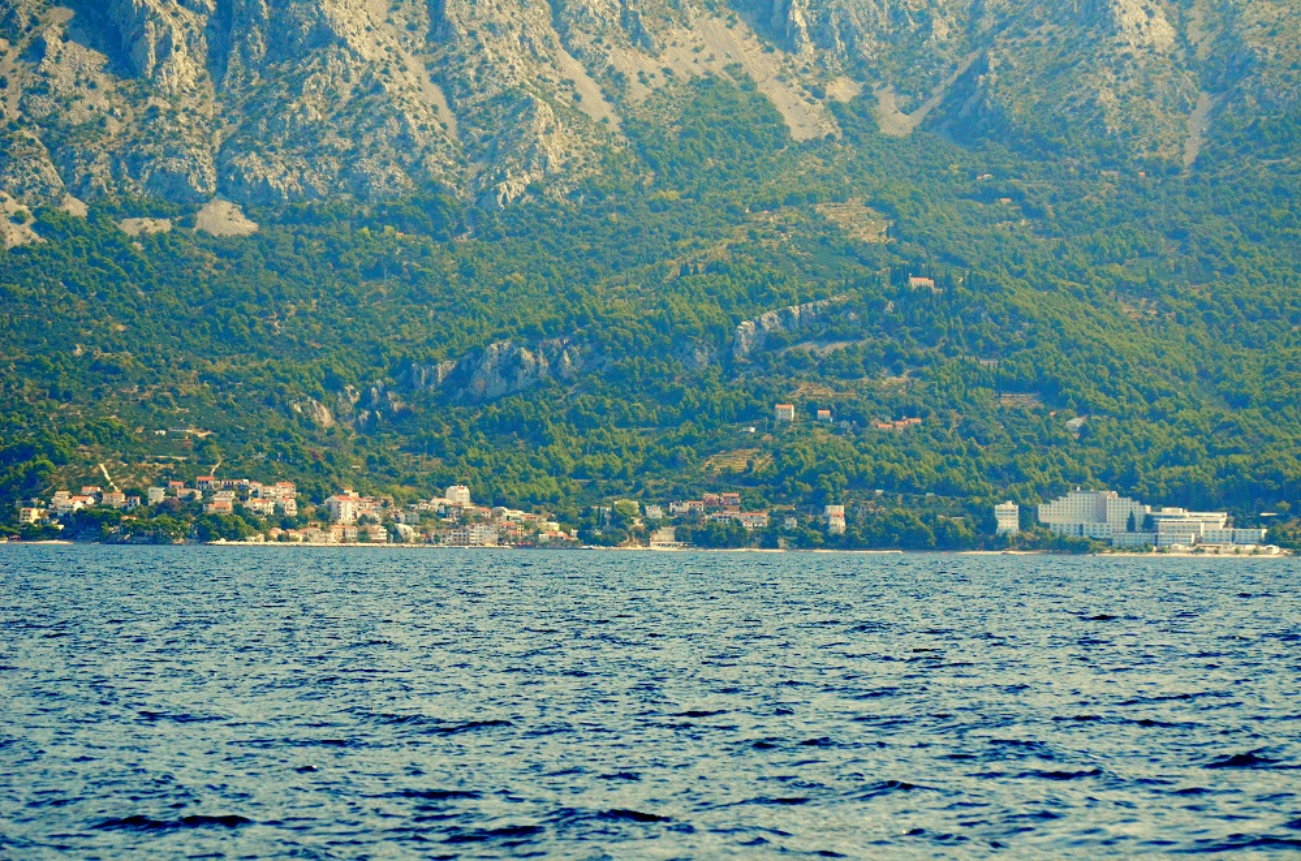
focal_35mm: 153
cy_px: 430
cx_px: 650
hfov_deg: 13.5
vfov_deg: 8.9
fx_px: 5516
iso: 2800
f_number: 4.5
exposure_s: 1/8000
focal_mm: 102
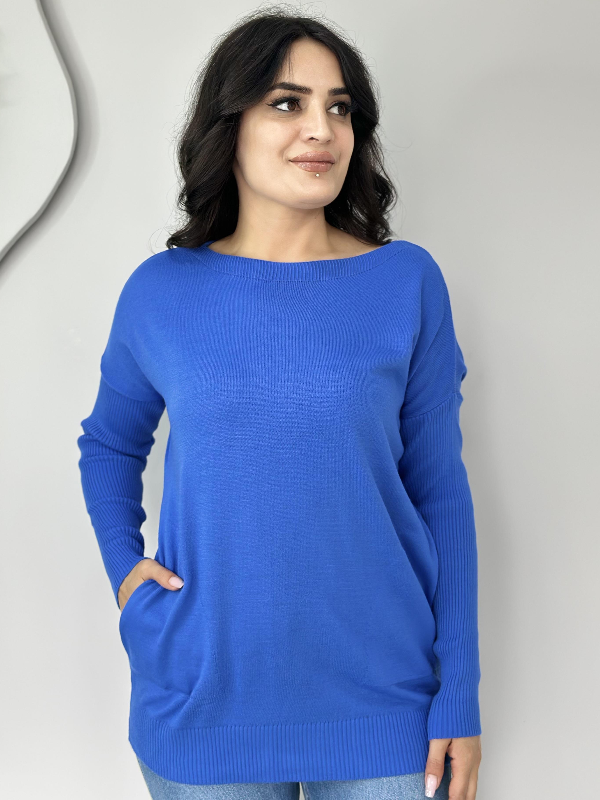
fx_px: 1225
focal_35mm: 53
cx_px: 293
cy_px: 369
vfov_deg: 36.2
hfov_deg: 27.5
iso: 125
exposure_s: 1/65
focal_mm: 6.86
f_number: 1.78
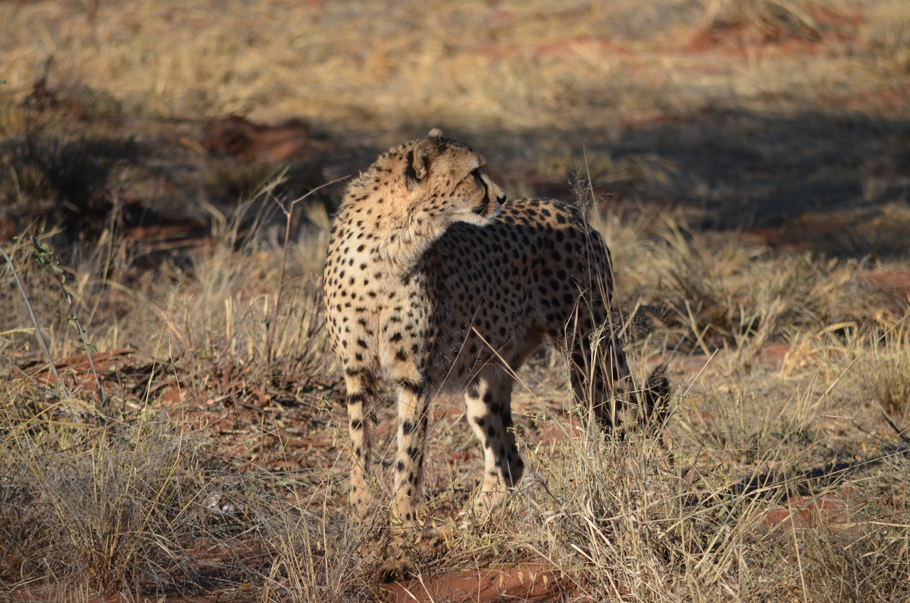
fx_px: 11352
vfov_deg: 3.0
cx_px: 455
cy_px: 302
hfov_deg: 4.6
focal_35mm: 450
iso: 200
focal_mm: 300
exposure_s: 1/800
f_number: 7.1
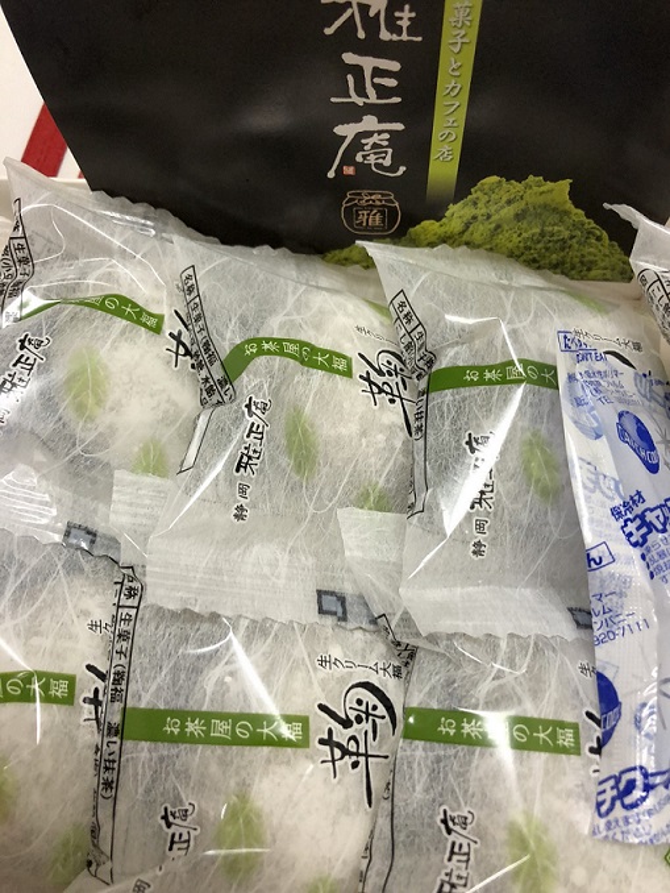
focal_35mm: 29
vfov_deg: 61.6
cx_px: 335
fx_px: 748
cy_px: 446
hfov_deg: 48.3
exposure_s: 1/100
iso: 125
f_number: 1.8
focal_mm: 3.99
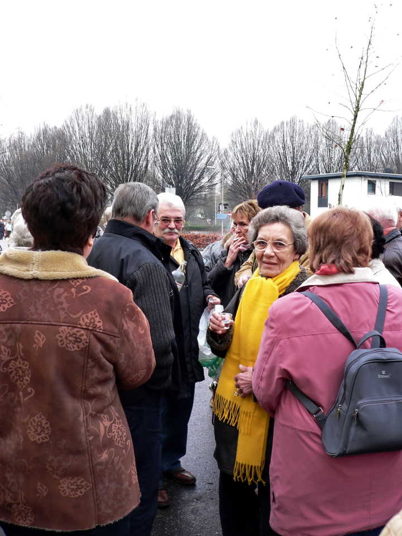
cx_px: 201
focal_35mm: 36
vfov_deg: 51.4
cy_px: 268
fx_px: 557
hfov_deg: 39.7
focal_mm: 6
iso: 100
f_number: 2.8
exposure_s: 1/60
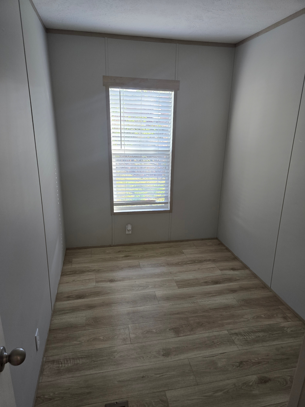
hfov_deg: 58.9
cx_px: 152
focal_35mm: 23
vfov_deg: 73.9
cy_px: 204
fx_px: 270
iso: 125
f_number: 1.7
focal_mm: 6.3
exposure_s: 1/120
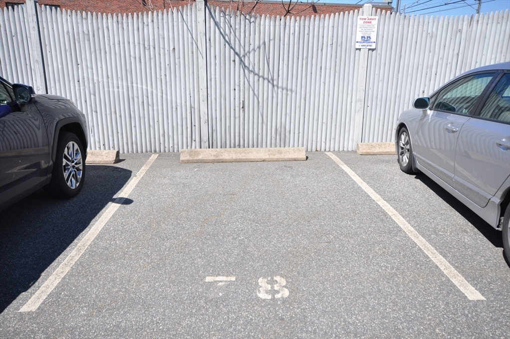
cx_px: 255
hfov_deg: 62.0
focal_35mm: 30
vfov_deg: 43.5
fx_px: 424
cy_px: 170
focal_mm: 20
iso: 400
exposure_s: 1/400
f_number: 10
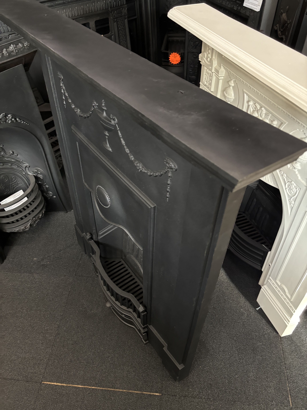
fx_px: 307
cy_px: 205
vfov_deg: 67.3
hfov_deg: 53.1
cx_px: 154
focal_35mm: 26
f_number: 1.6
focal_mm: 5.96
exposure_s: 1/50
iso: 500
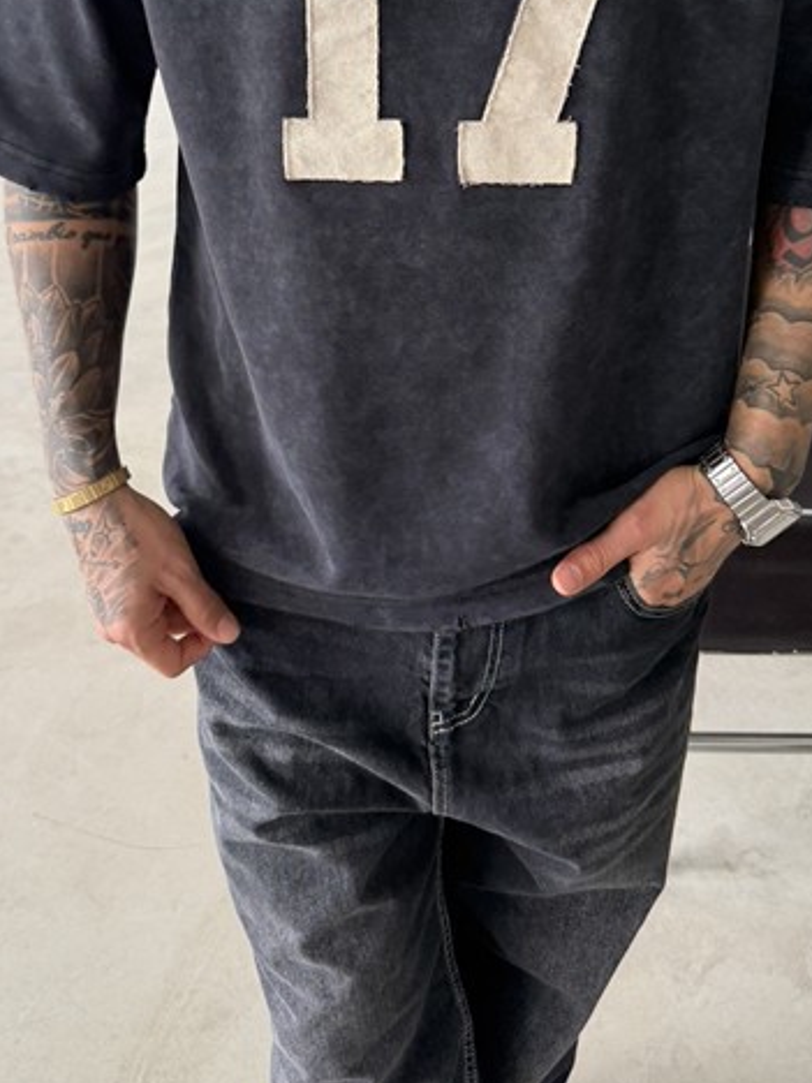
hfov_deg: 35.1
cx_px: 412
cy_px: 264
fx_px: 1282
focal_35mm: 41
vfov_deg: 44.2
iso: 125
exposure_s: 1/131
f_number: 1.78
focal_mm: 6.76
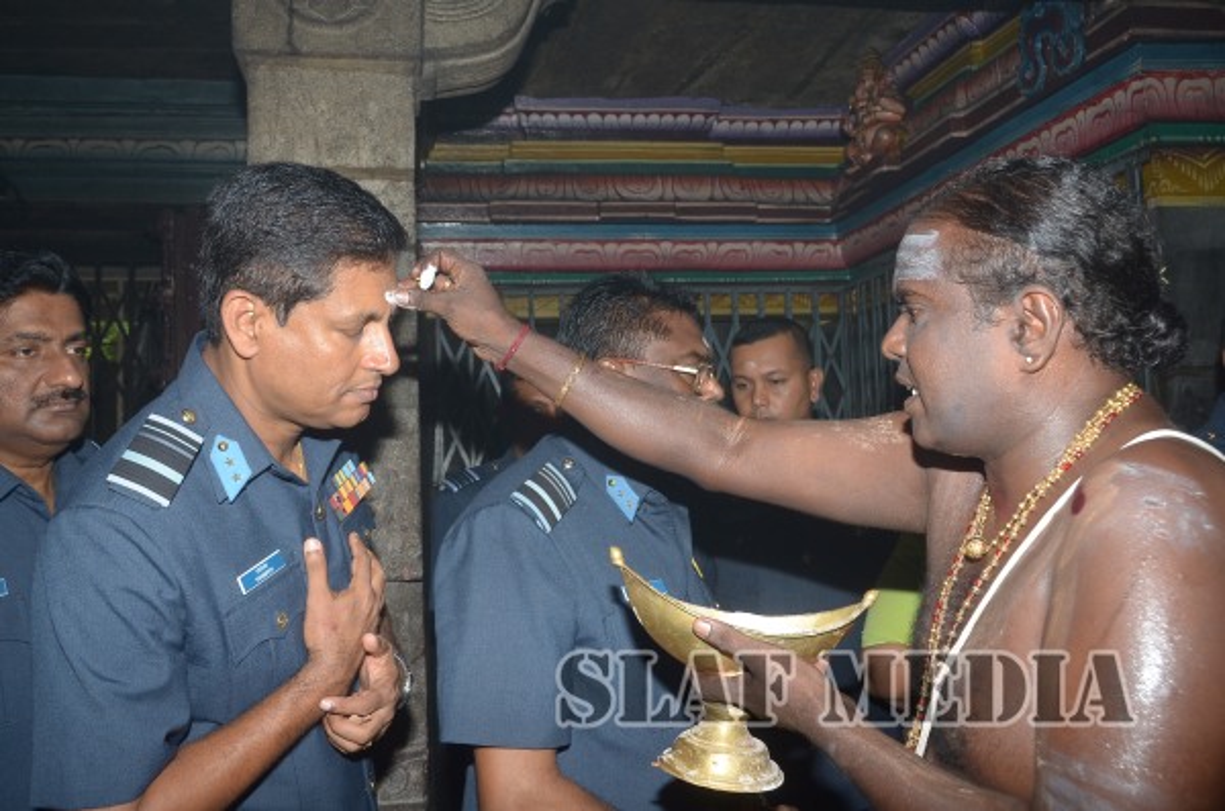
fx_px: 1018
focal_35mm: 30
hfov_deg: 62.0
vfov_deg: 43.4
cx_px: 612
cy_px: 406
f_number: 7.1
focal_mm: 20
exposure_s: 1/160
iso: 320
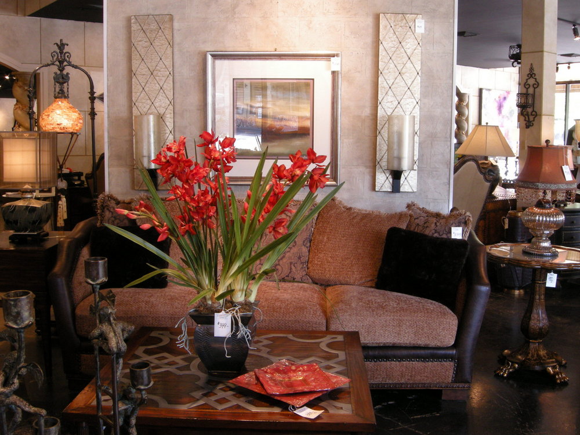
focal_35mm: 40
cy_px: 218
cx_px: 290
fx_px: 670
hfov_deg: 46.8
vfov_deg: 36.0
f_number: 6.4
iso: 200
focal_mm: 8.5
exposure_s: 1/8
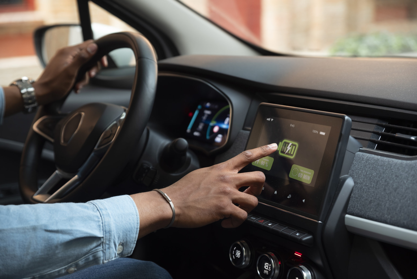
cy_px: 140
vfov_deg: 19.5
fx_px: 811
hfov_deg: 28.8
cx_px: 208
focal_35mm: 70
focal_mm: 70
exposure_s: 1/60
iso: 640
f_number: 3.5
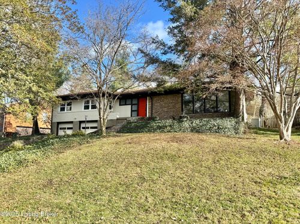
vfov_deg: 56.7
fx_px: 208
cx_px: 150
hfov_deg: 71.7
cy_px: 112
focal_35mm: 24
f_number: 1.78
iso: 80
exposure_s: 1/1980
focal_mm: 6.76
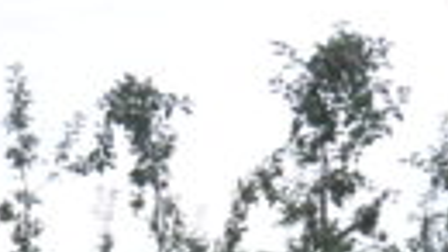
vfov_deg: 8.7
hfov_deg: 16.4
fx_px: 1496
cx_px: -84
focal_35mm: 126
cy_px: 623
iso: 320
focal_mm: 24
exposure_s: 1/160
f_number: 6.3
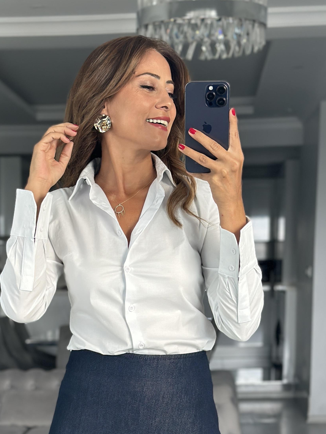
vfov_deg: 21.8
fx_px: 1105
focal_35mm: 88
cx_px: 130
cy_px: 388
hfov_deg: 16.8
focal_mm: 6.86
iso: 100
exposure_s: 1/121
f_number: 1.78
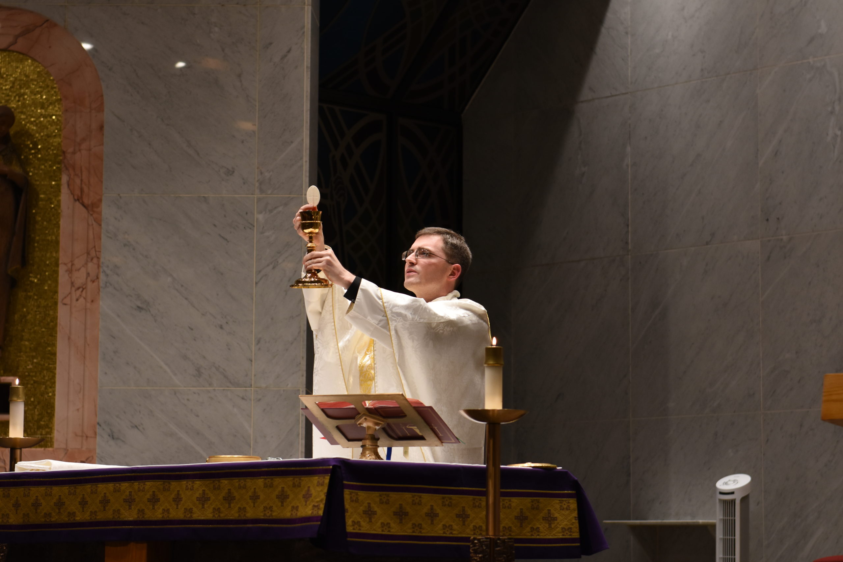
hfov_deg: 19.5
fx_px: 2459
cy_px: 281
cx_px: 422
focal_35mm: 105
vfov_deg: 13.0
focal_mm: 70
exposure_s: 1/100
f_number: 4
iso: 640
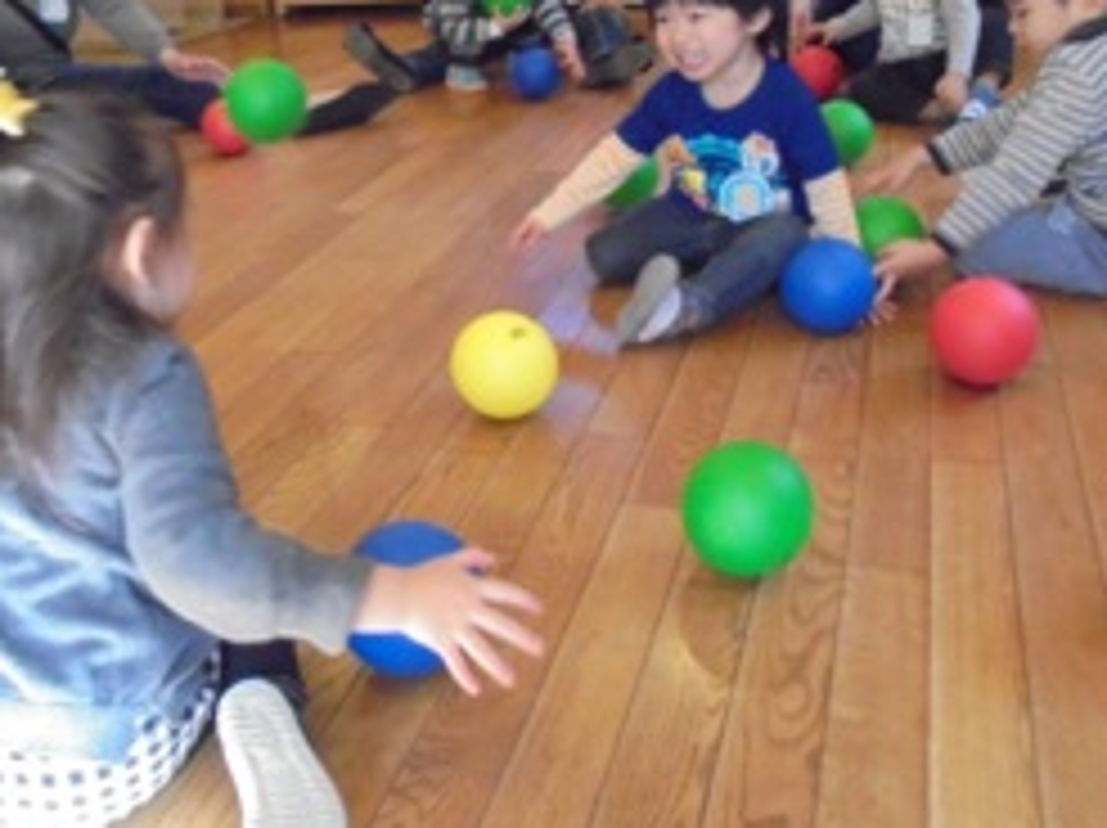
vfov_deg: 38.2
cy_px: 284
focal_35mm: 37
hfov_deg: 50.1
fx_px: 1182
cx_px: 518
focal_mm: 4.6
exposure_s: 1/60
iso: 1000
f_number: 3.5
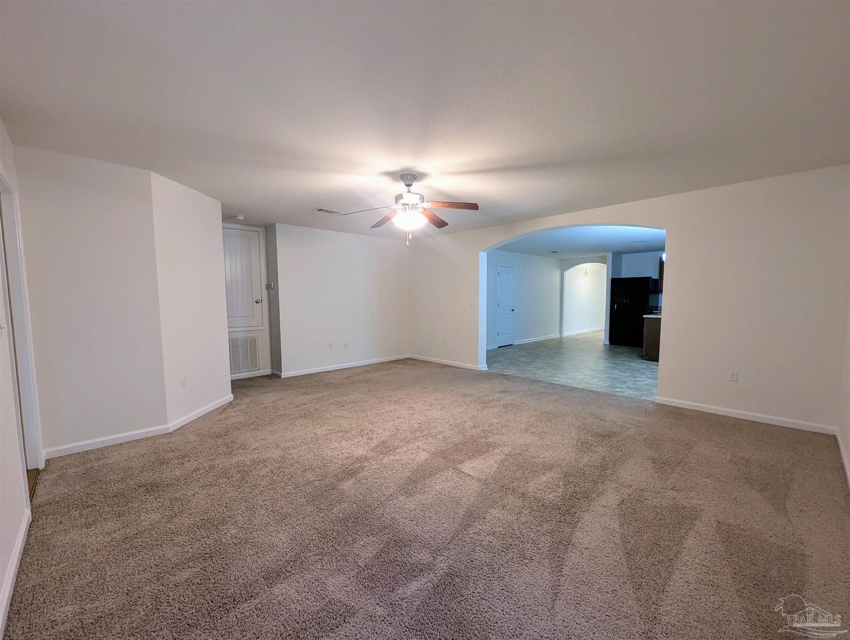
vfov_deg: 90.1
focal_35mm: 13
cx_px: 425
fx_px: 320
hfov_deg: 106.1
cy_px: 320
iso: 121
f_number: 2.2
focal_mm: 1.95
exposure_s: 1/24
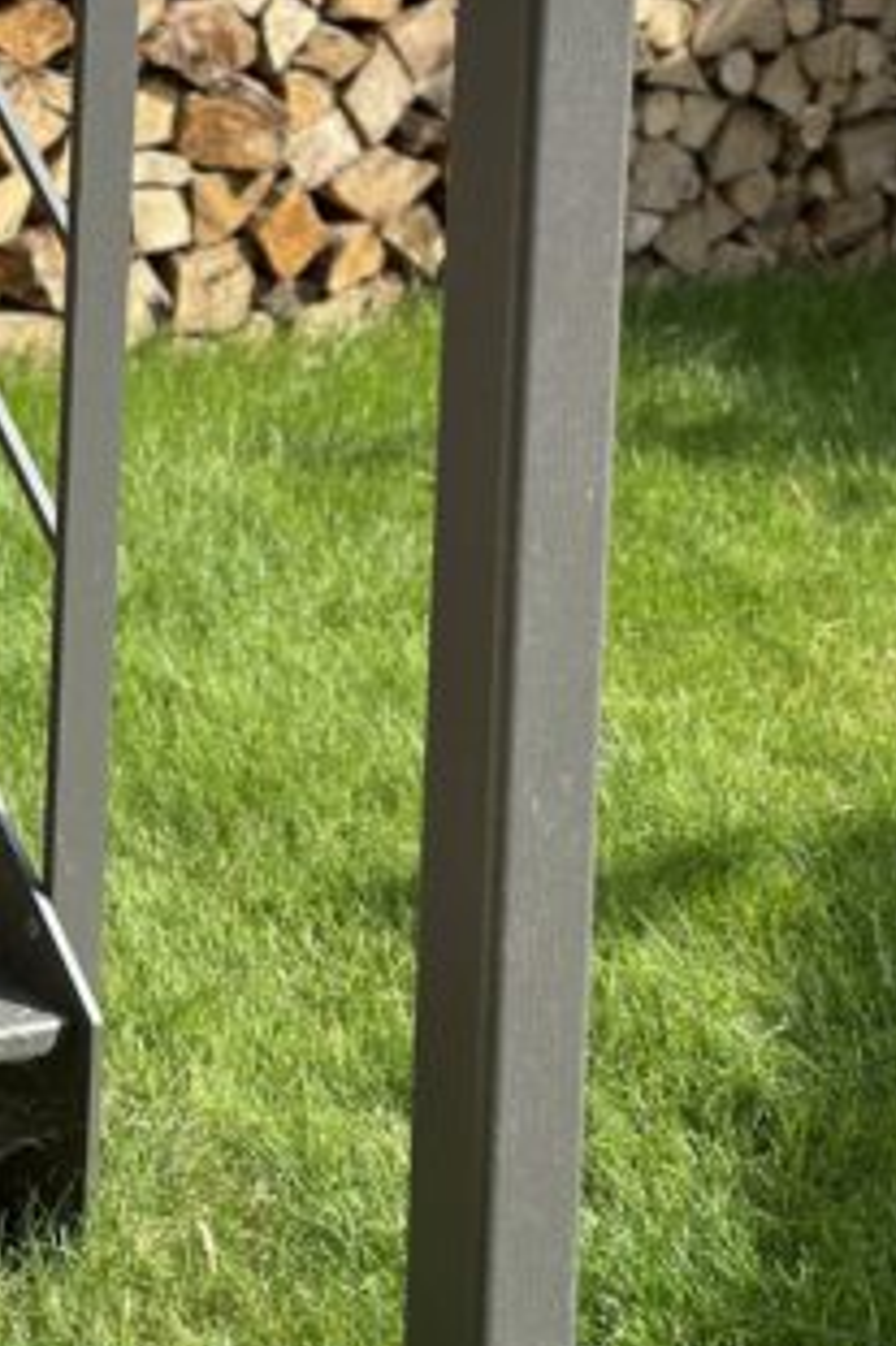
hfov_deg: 12.5
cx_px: -169
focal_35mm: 107
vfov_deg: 18.8
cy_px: 154
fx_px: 3999
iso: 80
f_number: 1.78
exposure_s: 1/1815
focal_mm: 6.86
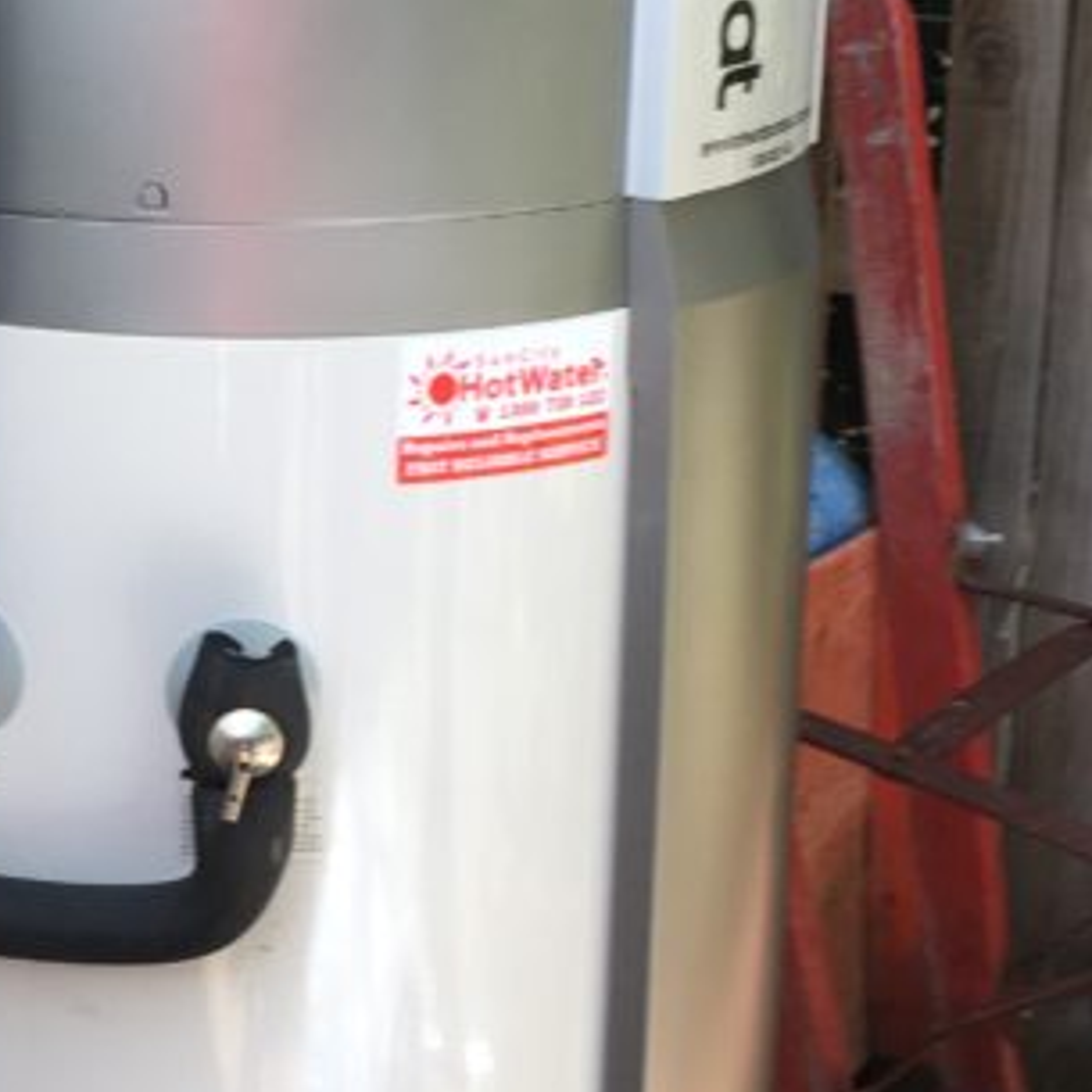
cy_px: 594
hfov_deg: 19.8
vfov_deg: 20.2
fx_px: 3069
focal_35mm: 86
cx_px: 122
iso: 25
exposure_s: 1/105
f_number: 2.2
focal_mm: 4.15
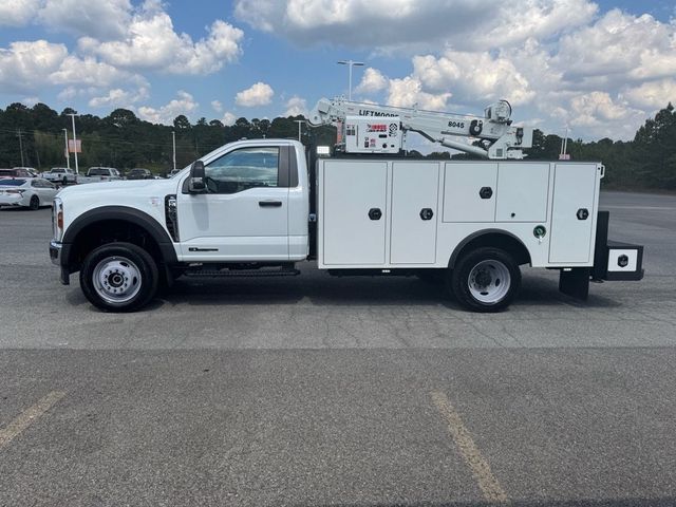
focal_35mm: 24
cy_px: 254
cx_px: 338
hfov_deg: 71.6
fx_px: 469
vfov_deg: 56.8
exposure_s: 1/5348
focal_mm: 6.76
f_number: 1.78
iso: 80
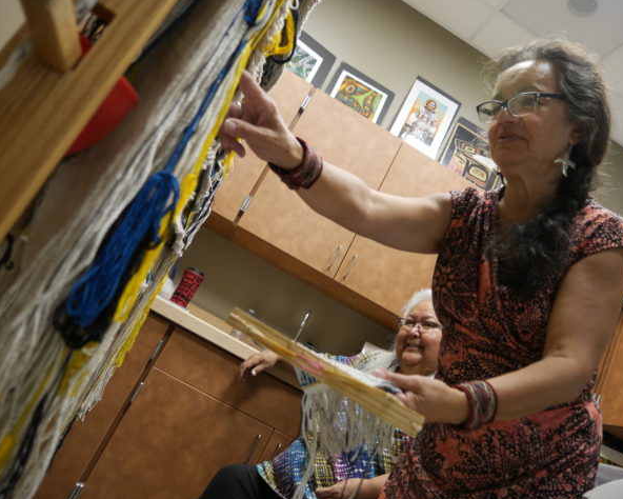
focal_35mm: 30
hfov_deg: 58.7
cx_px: 339
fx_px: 553
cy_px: 254
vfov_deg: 48.5
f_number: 3.5
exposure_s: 1/60
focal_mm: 14
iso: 1250
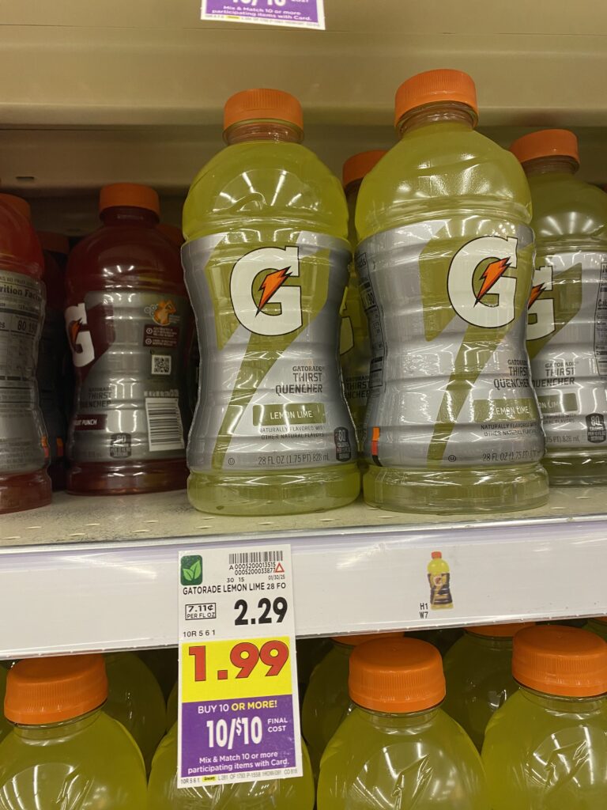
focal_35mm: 26
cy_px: 405
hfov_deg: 53.1
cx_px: 304
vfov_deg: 67.3
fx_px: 608
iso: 100
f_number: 1.8
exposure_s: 1/59
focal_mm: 4.25
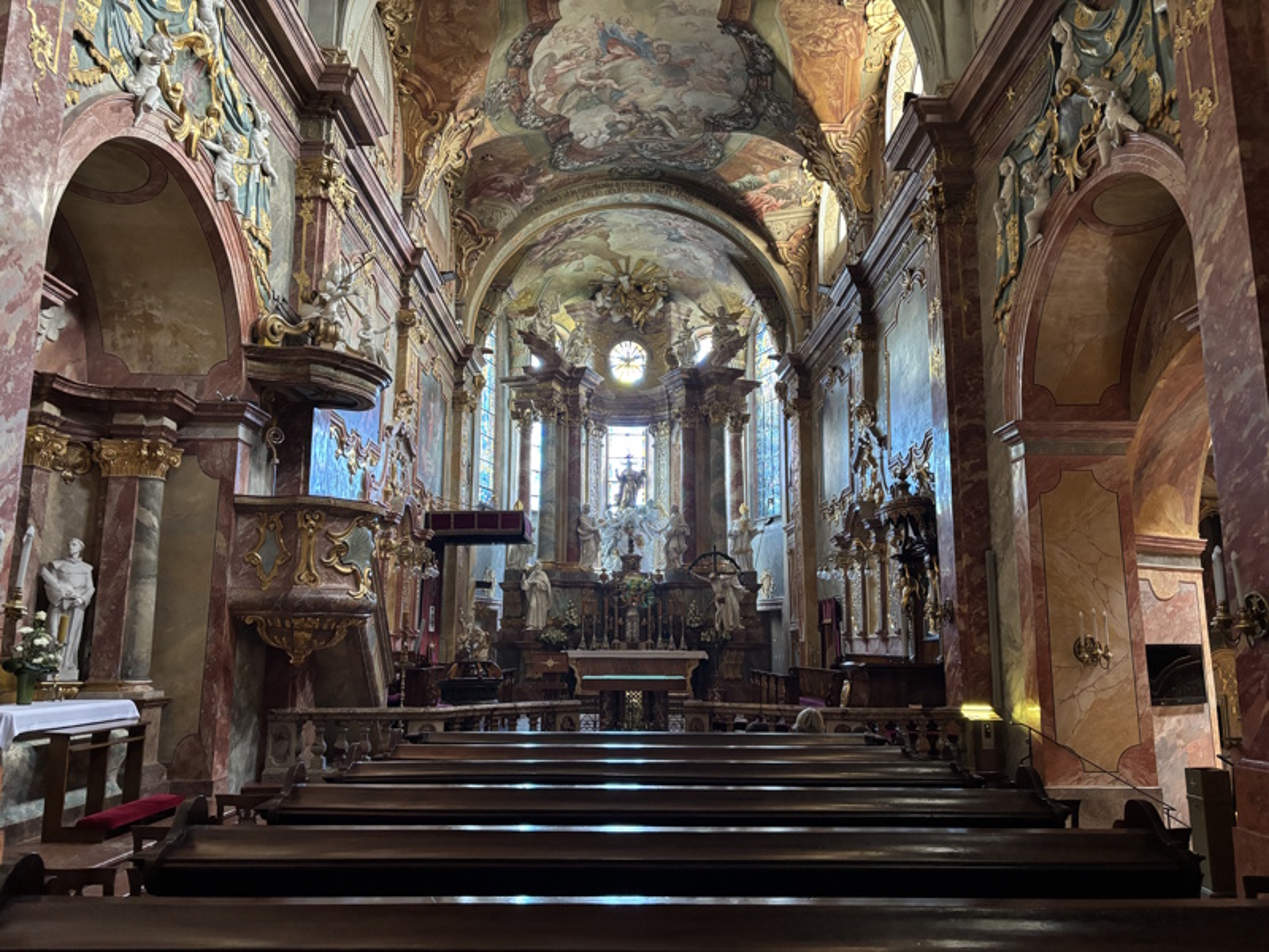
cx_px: 634
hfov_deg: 67.3
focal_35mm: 26
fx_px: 953
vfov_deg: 53.1
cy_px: 476
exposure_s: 1/40
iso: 640
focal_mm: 5.96
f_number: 1.6
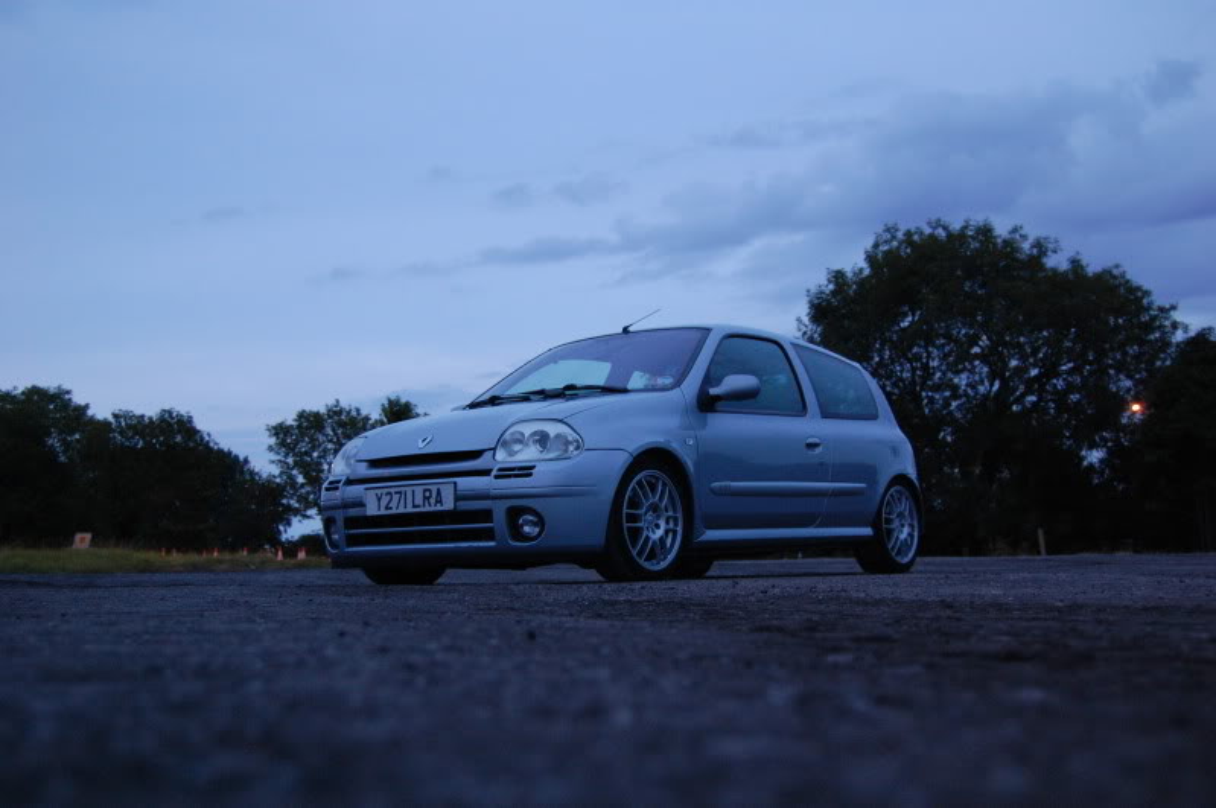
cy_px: 404
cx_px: 608
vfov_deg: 29.8
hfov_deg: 43.6
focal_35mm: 45
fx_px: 1518
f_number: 4.2
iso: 1000
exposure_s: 1/8
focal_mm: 30
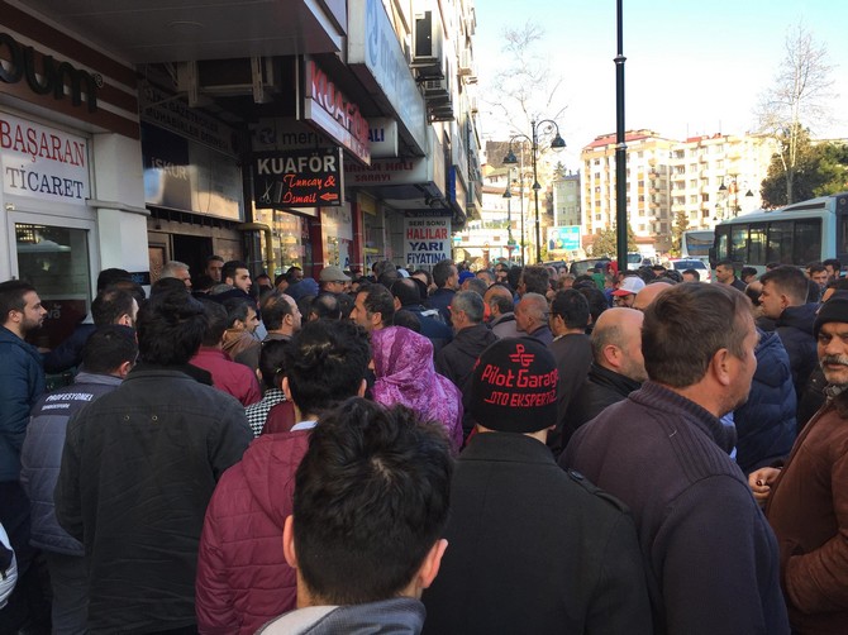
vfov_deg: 48.2
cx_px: 424
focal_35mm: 29
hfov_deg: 61.7
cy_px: 318
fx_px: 710
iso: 32
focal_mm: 4.15
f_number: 2.2
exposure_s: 1/321
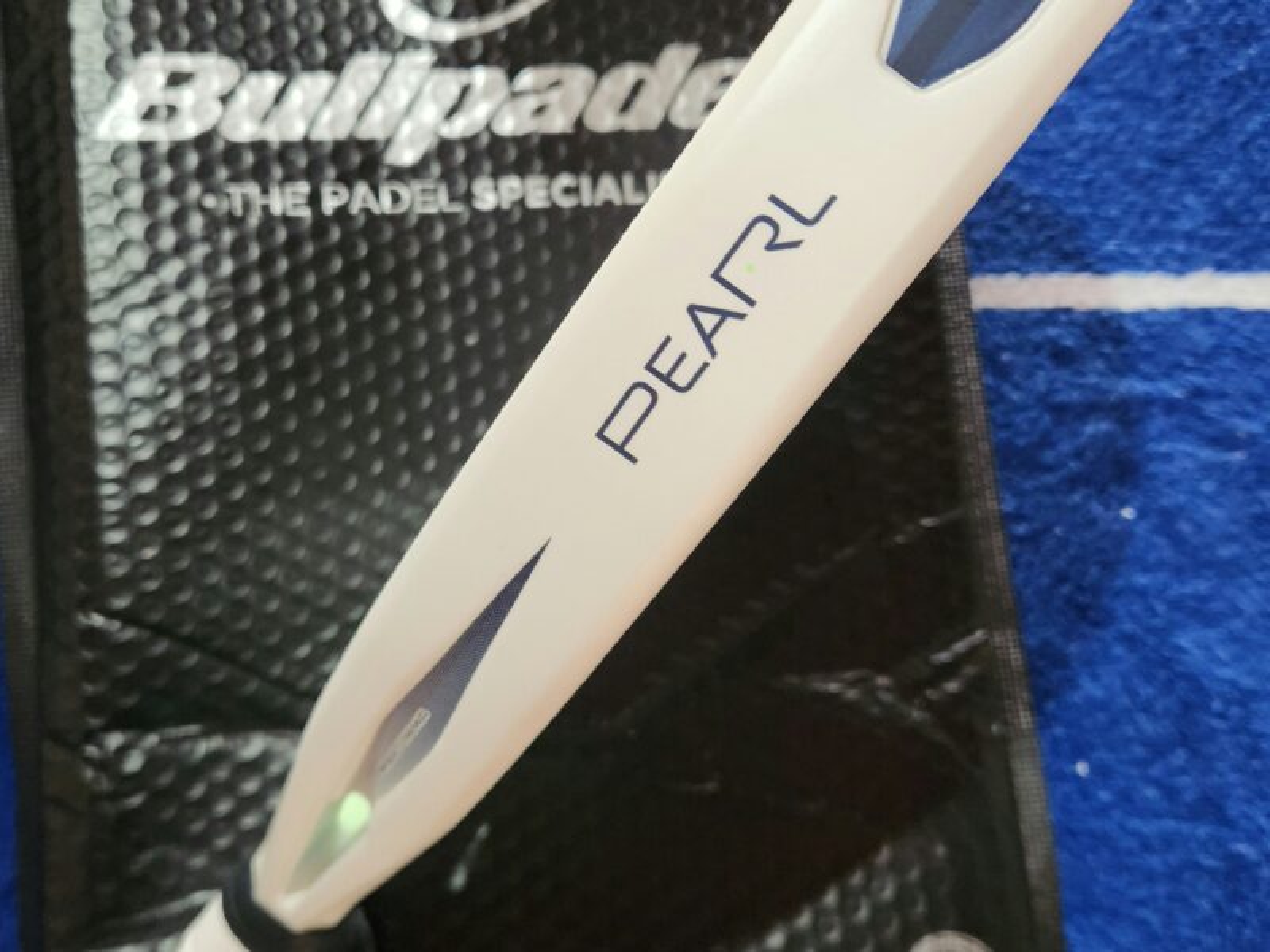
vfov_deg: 58.9
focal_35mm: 23
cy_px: 476
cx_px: 635
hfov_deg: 73.9
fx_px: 844
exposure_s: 1/33.4
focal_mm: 5.4
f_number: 1.8
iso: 500
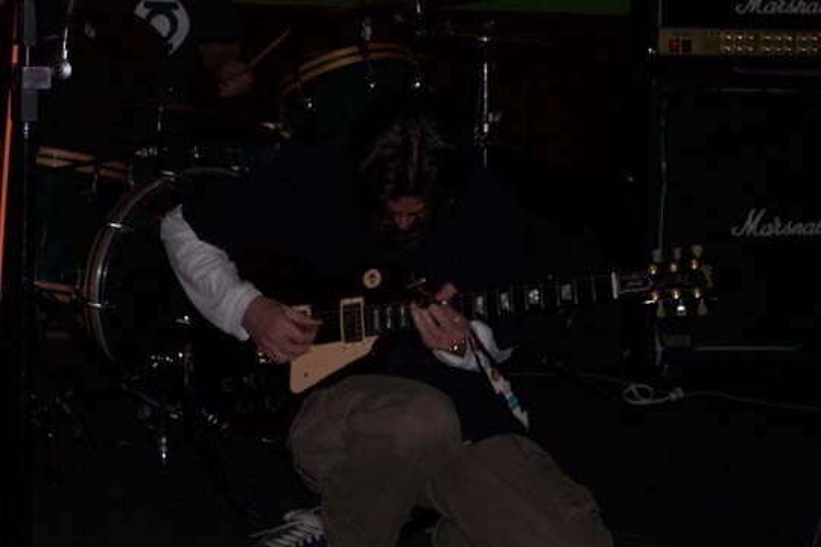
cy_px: 274
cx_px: 410
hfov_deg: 17.9
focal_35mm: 114
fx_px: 2600
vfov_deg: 12.0
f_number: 4.8
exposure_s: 1/90
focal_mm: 24
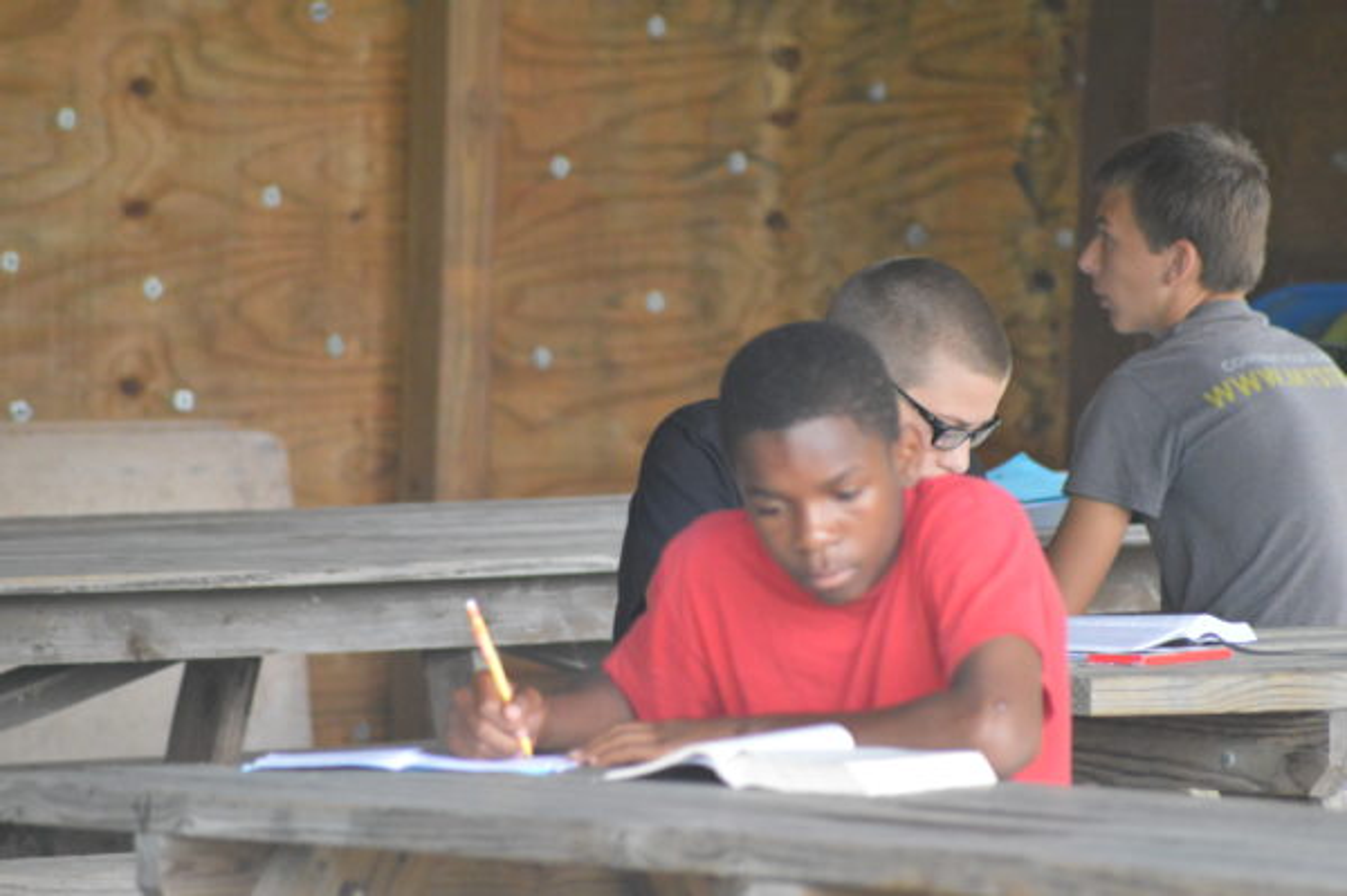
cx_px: 674
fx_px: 16823
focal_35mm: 450
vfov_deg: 3.0
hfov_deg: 4.6
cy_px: 448
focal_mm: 300
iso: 3200
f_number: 5.6
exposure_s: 1/100
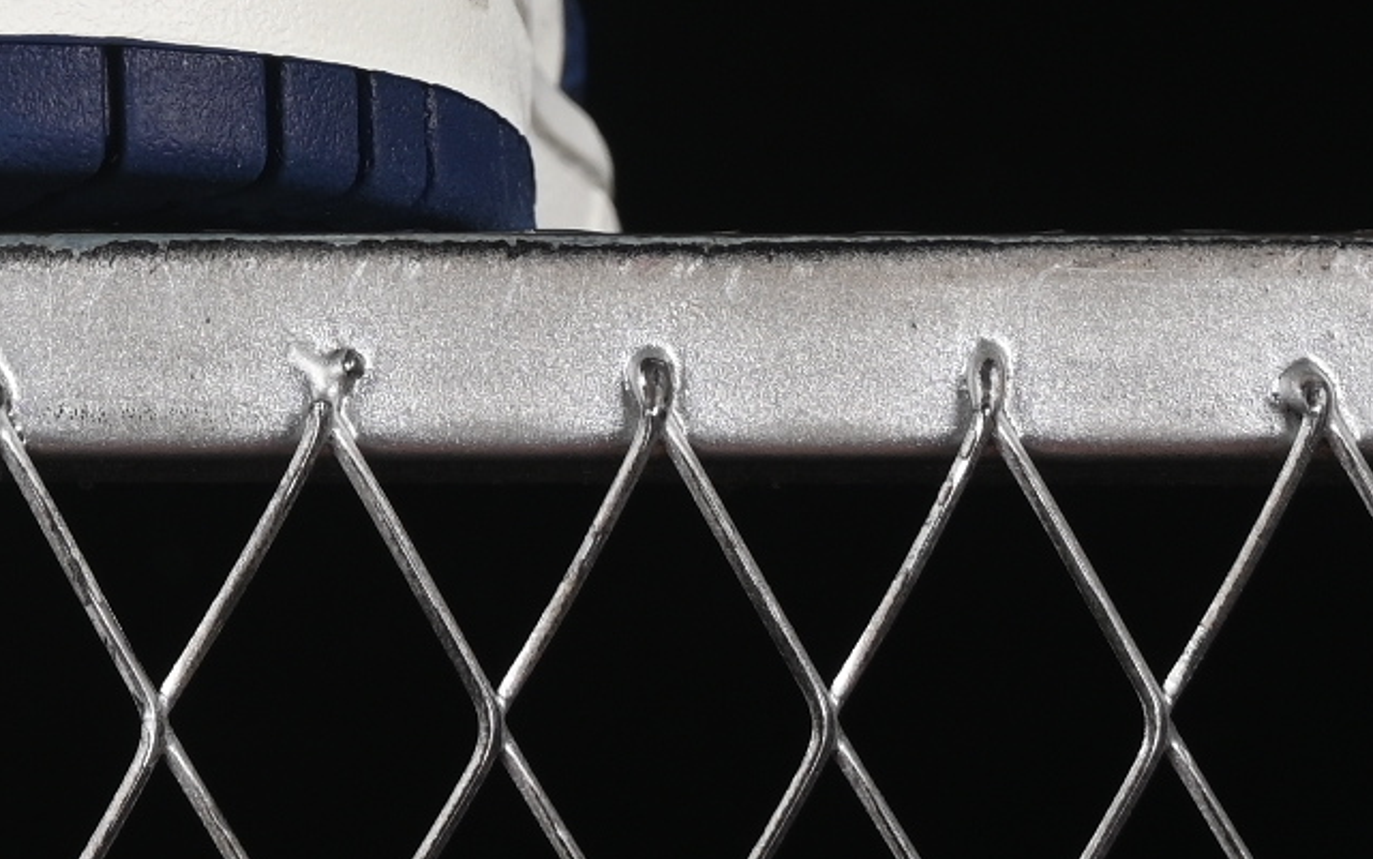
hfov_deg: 6.3
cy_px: -996
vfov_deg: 3.9
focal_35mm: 332
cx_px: -655
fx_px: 12426
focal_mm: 50
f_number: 8
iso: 160
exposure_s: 1/80
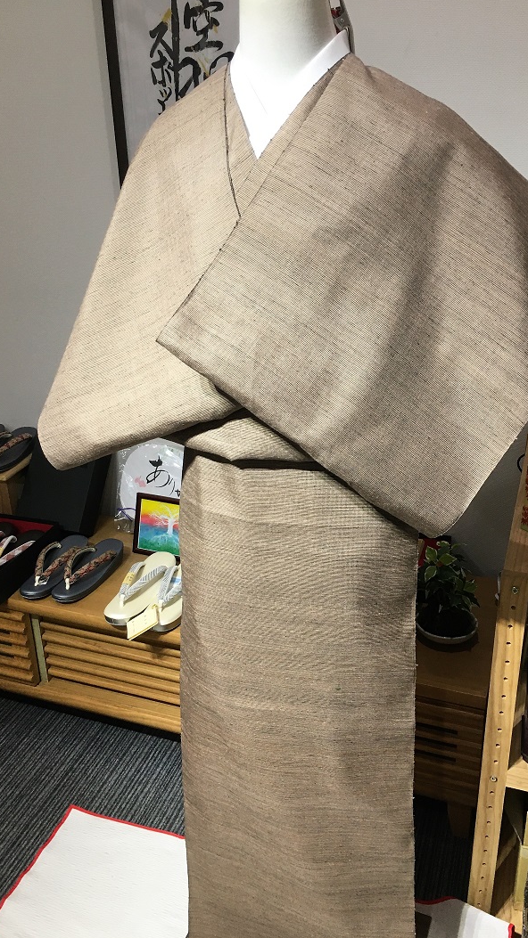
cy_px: 471
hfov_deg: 36.6
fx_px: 797
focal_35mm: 32
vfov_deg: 61.0
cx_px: 289
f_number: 2.2
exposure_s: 1/30
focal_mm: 4.15
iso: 40
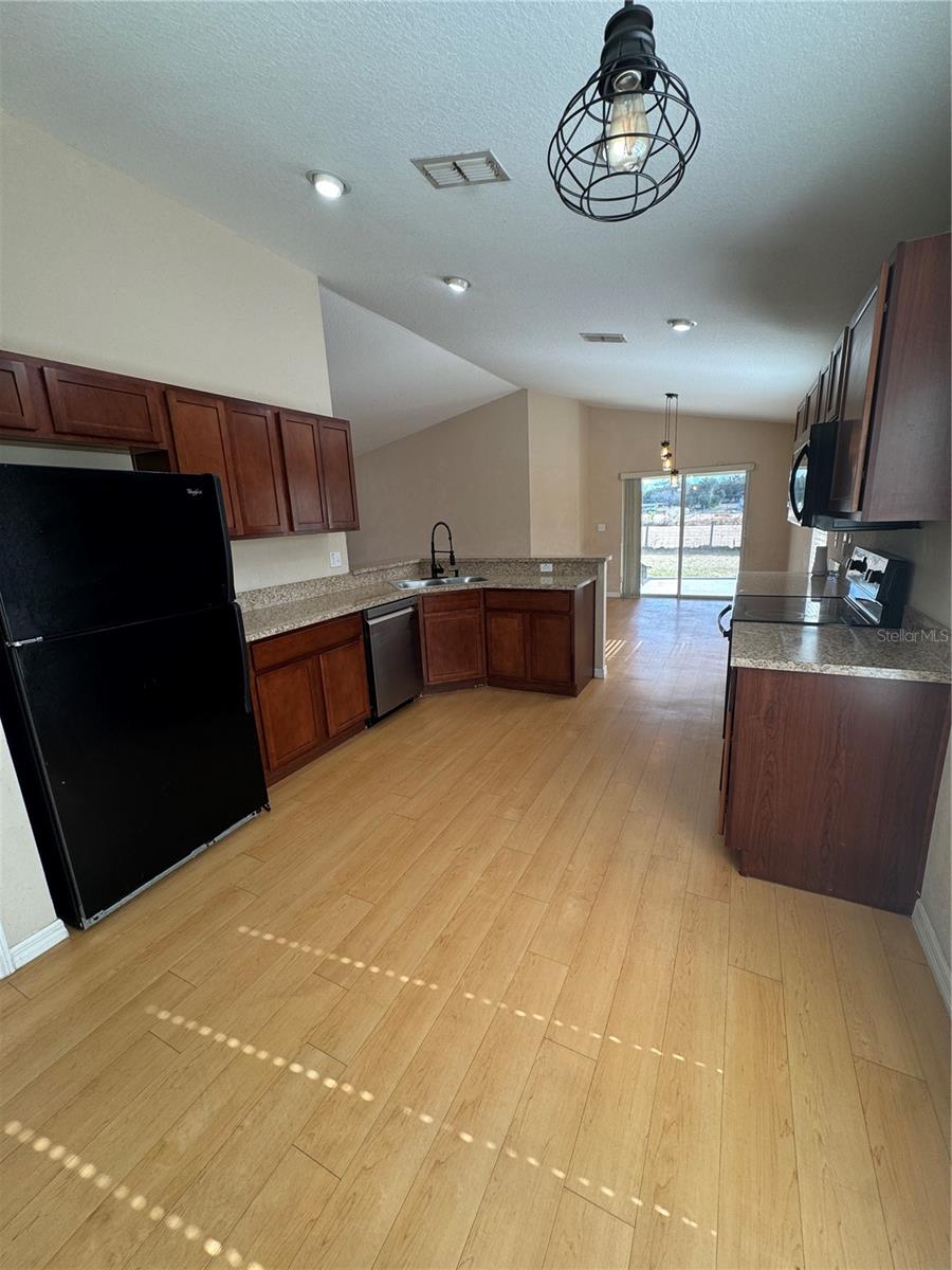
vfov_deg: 102.1
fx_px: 513
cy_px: 635
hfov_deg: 85.7
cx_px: 476
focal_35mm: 14
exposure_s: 1/120
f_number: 2.2
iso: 64
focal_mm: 2.22
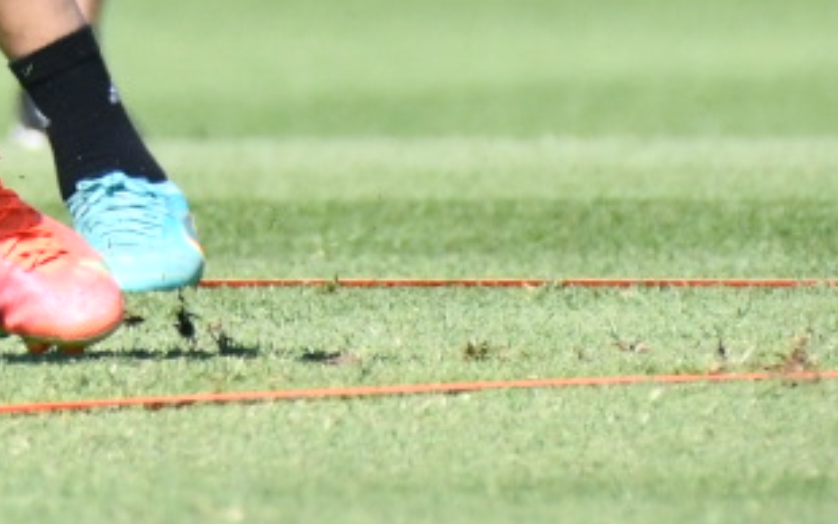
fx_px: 91272
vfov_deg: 0.3
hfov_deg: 0.5
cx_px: -746
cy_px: -864
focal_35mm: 3995
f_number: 6.3
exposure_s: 1/4000
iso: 1250
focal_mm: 500
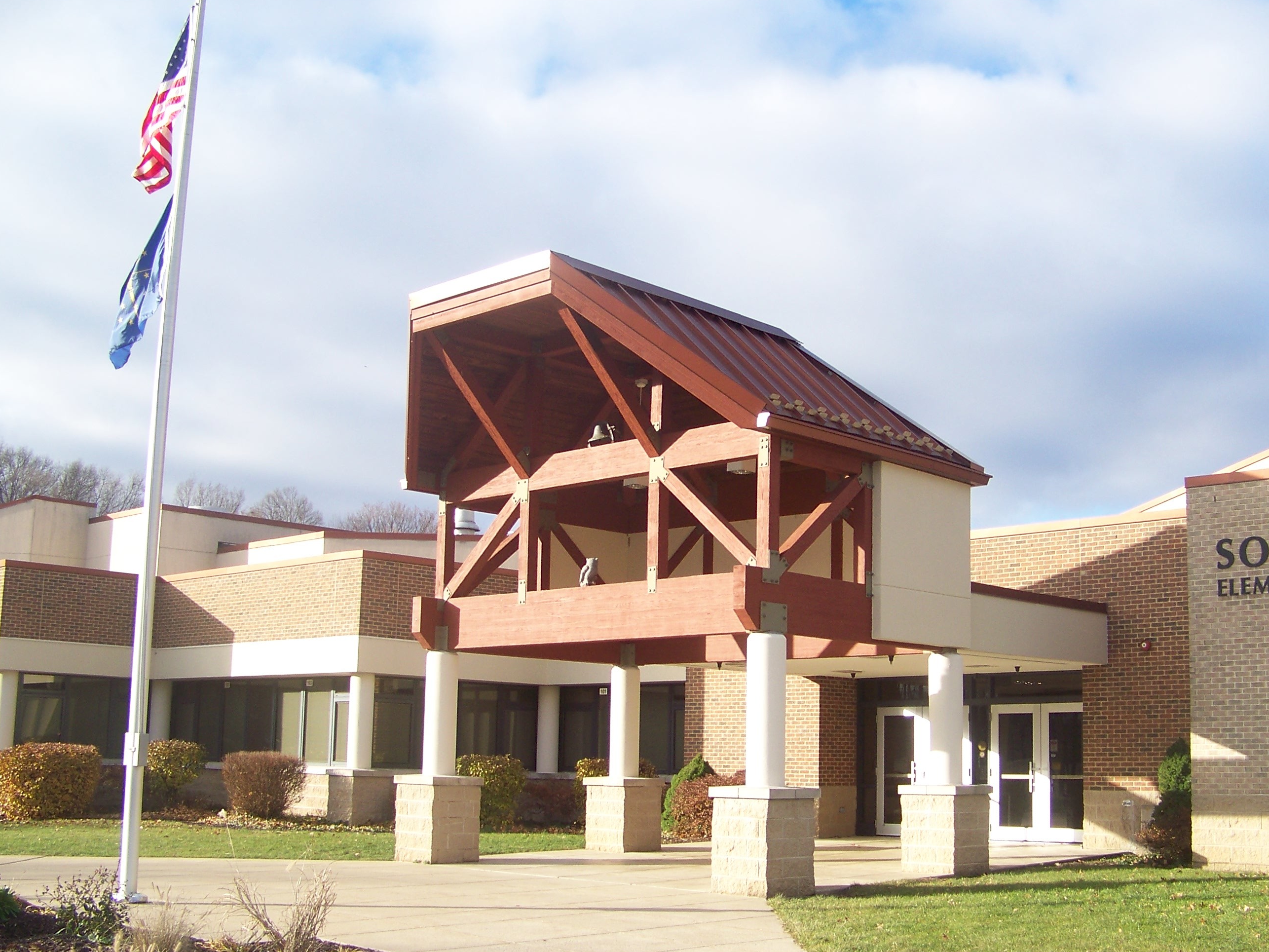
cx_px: 724
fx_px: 1576
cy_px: 491
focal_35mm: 43
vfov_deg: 33.6
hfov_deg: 43.7
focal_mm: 5.85
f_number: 2.8
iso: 64
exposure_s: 1/400
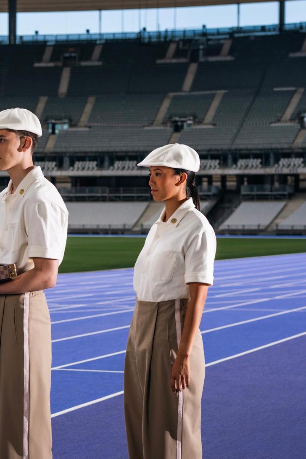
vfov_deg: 19.8
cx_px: 20
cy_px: 295
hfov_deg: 13.2
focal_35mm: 103
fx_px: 1313
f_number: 3.5
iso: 64
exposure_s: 1/200
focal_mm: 50
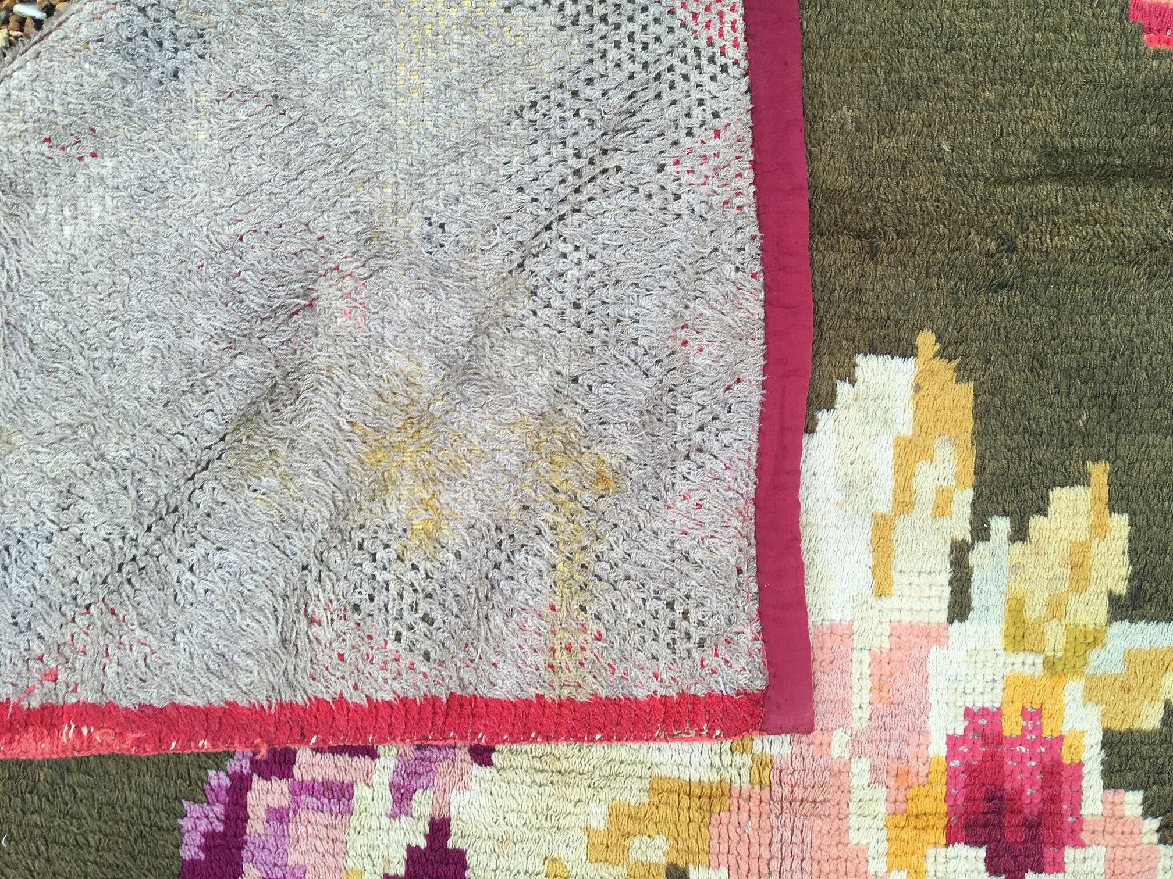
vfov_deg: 48.2
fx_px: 983
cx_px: 586
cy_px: 440
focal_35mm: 29
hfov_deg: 61.7
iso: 25
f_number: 2.2
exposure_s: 1/50
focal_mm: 4.15
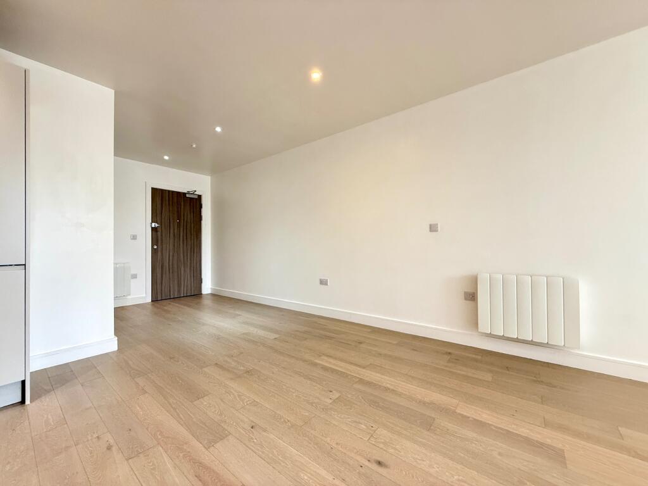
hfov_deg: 102.1
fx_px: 262
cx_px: 324
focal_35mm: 14
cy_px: 243
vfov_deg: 85.7
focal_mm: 2.22
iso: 320
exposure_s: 1/100
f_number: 2.2
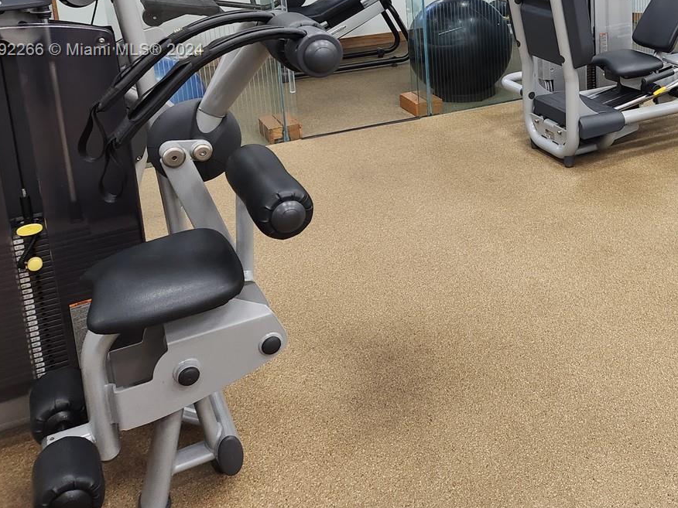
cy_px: 51
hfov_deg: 42.1
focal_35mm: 42
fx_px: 823
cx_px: 575
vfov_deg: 32.6
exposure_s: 1/120
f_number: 1.8
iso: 250
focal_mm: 5.4
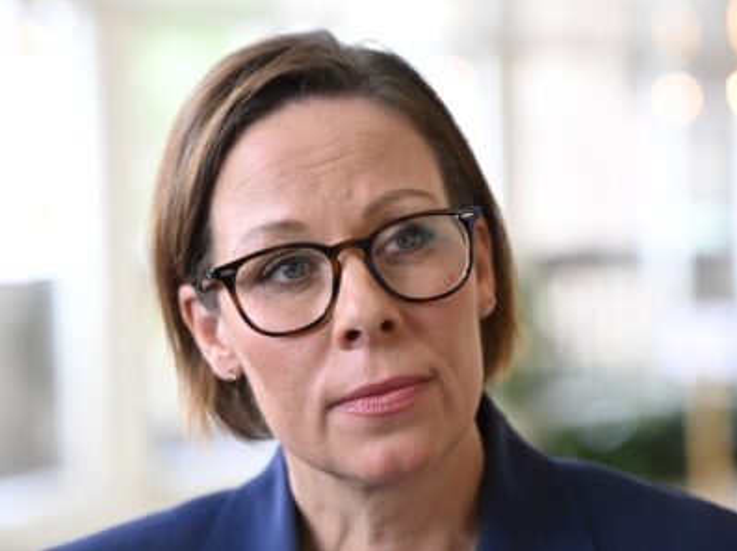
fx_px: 2553
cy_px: 275
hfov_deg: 16.4
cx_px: 356
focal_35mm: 120
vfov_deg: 12.3
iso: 2500
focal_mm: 110
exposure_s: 1/320
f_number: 4
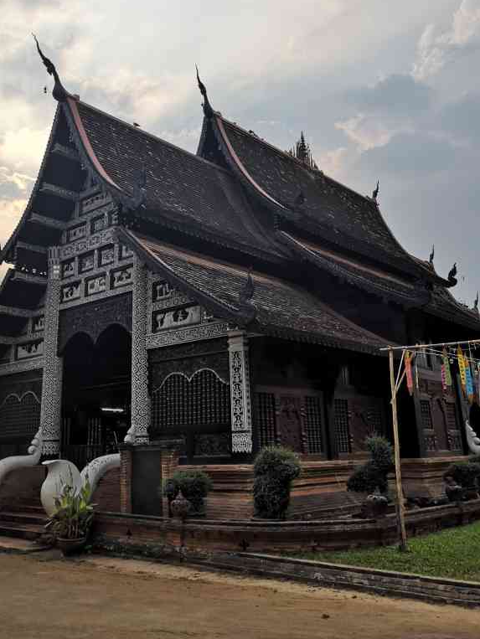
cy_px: 279
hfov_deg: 42.8
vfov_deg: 55.2
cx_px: 199
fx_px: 610
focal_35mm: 33
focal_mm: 3.95
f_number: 1.8
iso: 50
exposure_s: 1/5000
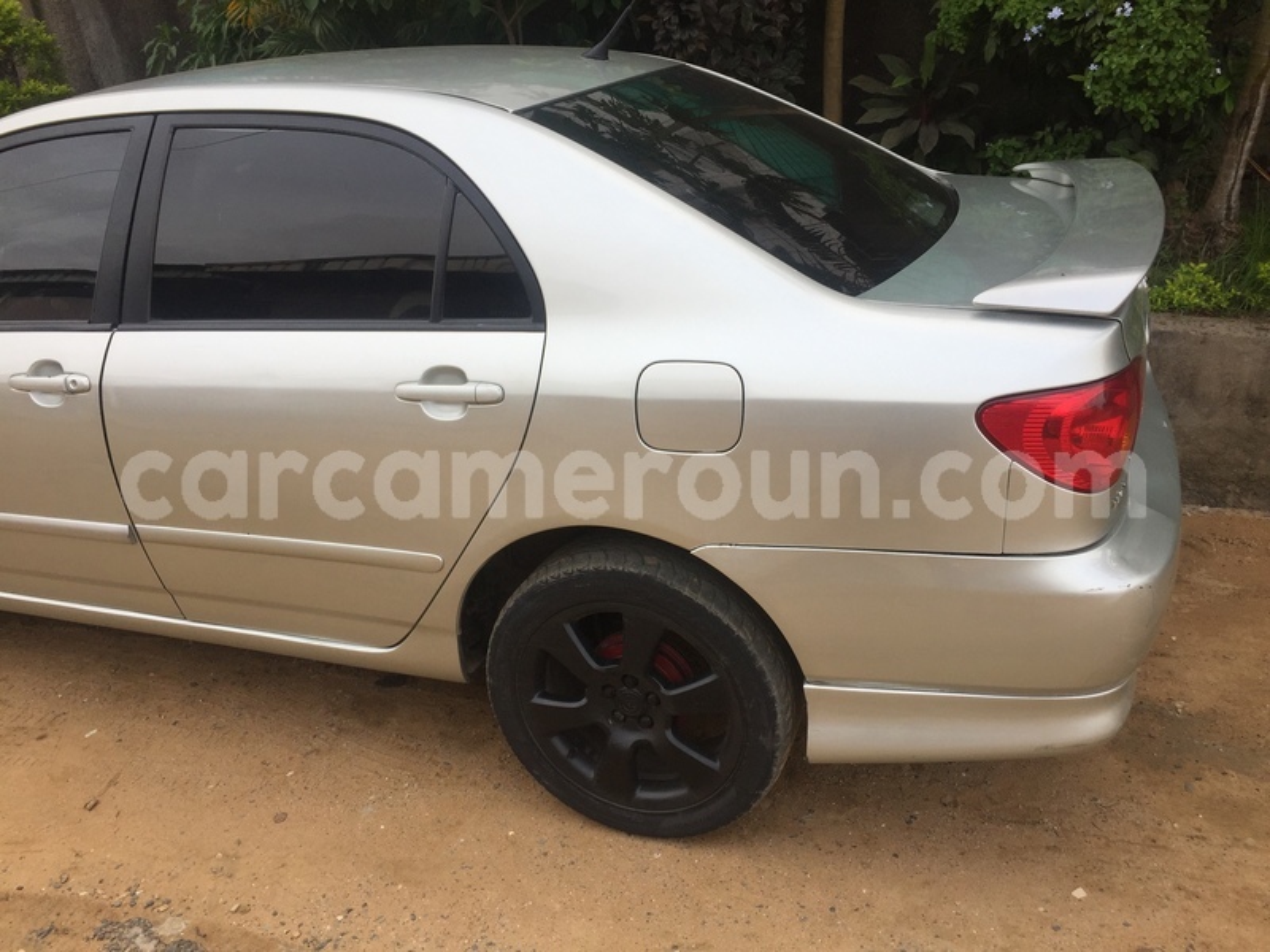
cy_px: 476
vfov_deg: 48.2
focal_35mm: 29
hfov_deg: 61.7
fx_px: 1064
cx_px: 635
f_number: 2.2
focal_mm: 4.15
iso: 32
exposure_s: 1/791
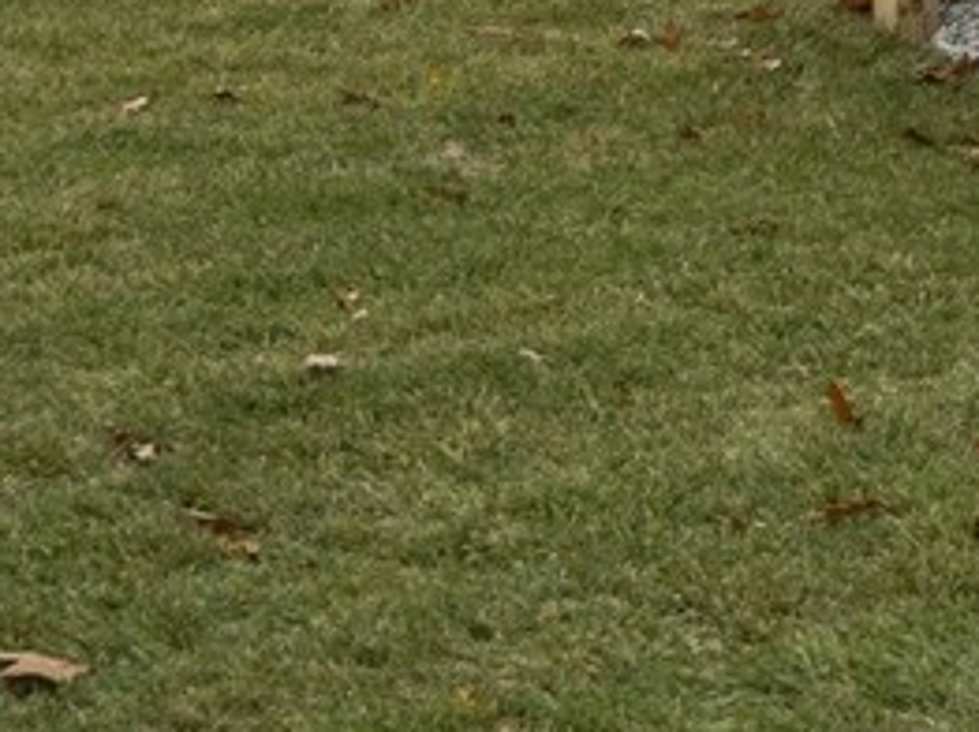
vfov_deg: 8.8
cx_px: 2470
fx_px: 3617
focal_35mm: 128
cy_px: -1686
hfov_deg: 11.9
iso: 320
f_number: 7.1
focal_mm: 17
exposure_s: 1/640
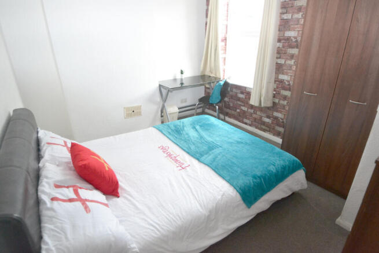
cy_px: 126
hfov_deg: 90.0
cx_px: 190
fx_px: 190
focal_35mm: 18
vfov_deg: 67.4
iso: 2000
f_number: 3.8
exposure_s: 1/60
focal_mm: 12
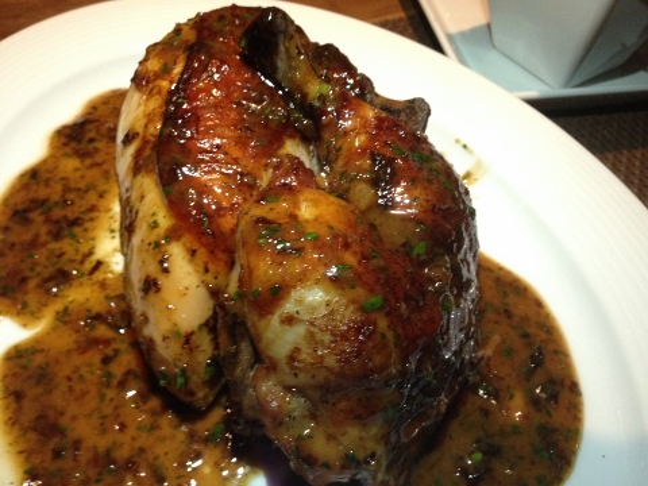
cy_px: 243
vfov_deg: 42.9
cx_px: 324
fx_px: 618
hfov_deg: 55.4
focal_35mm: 33
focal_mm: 4.12
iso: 320
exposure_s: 1/20
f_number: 2.4
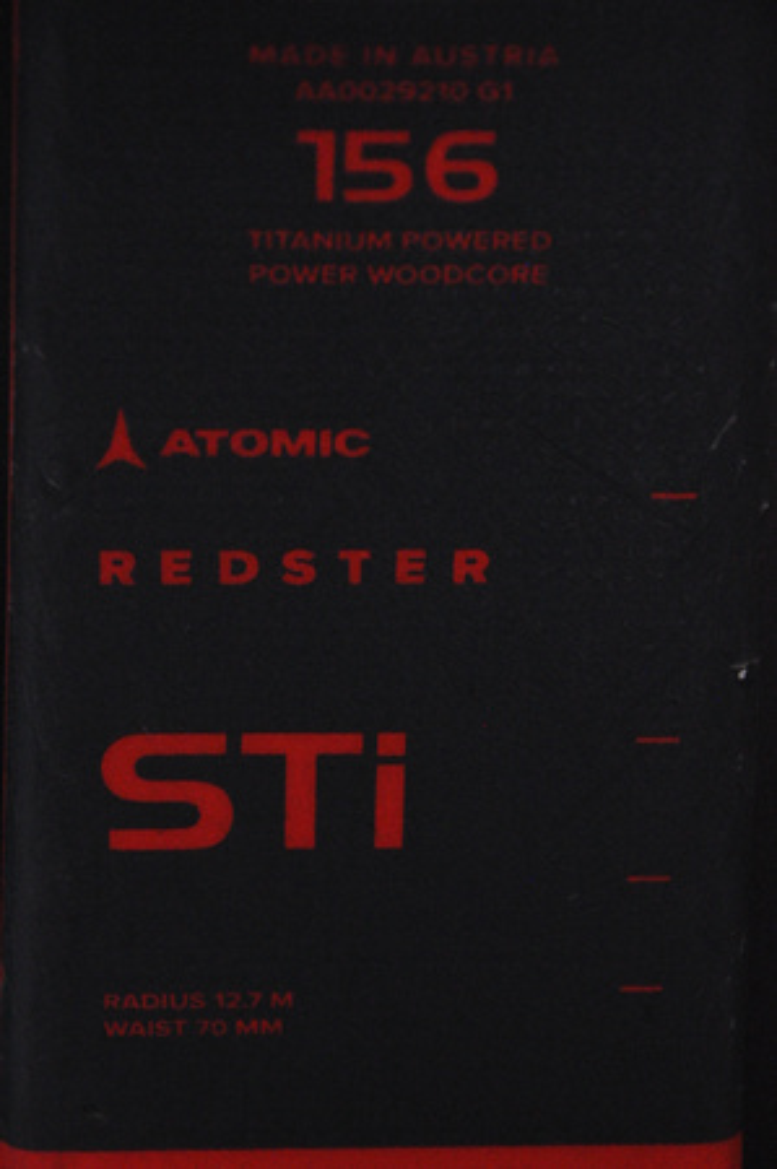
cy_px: 584
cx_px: 388
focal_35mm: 158
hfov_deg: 8.7
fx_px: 5110
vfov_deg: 13.1
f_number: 8
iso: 3200
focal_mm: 105
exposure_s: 1/125
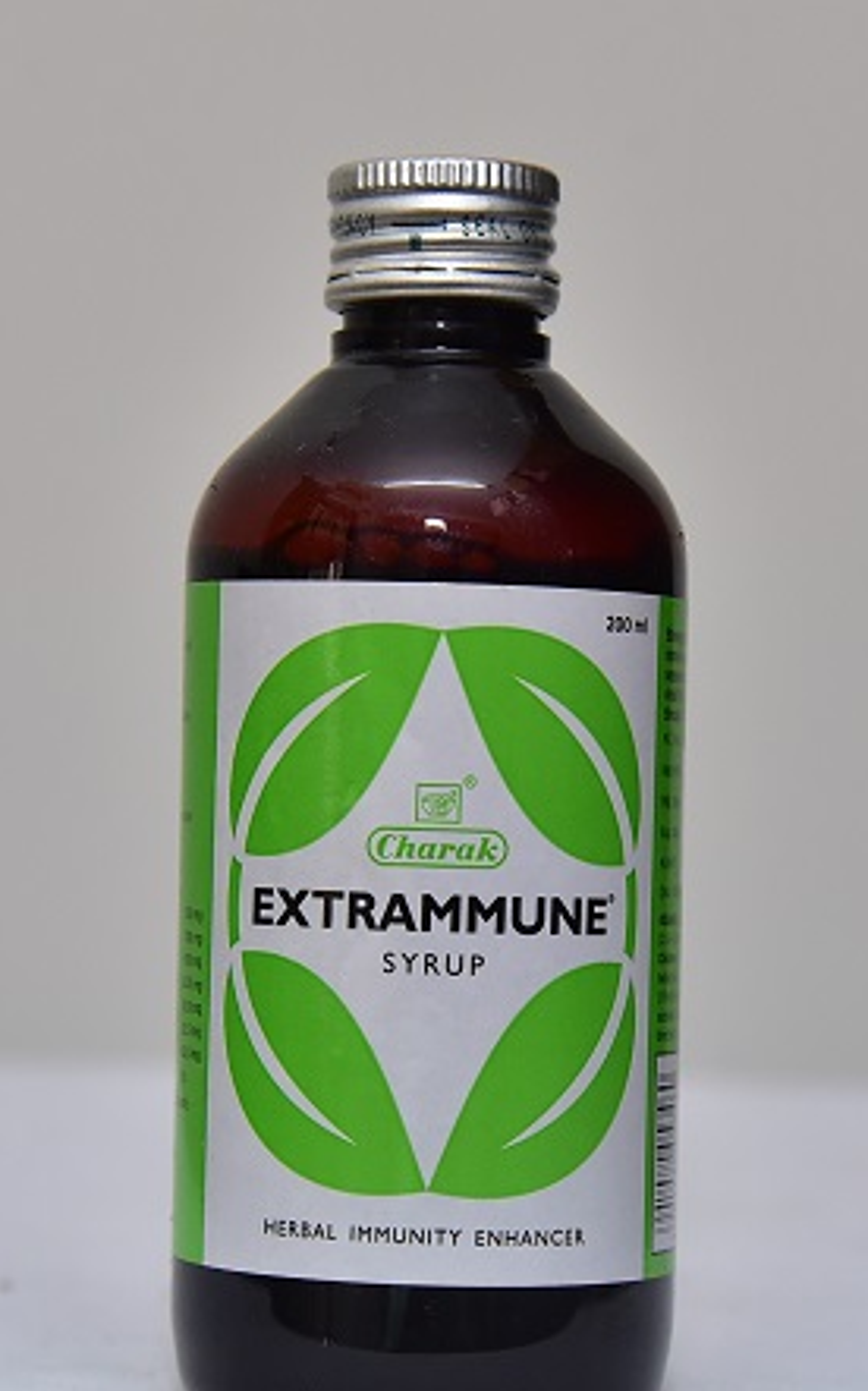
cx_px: 447
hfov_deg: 14.4
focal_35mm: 91
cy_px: 815
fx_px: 3447
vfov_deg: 22.8
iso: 1600
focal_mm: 75
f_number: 5.6
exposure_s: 1/160
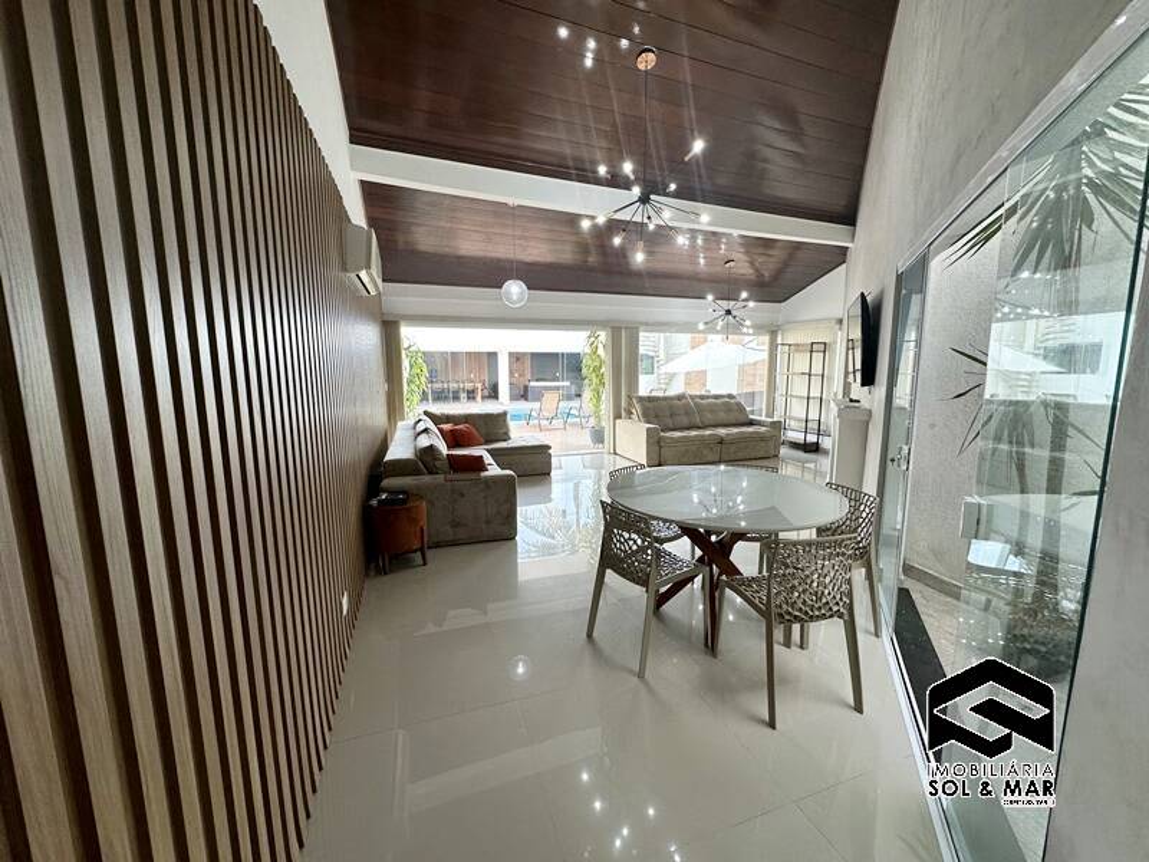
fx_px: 465
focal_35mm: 14
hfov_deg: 102.1
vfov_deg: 85.7
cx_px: 574
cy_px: 431
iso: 100
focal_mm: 2.22
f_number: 2.2
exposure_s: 1/120
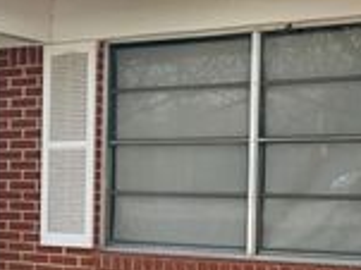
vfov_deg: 17.0
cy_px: 214
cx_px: -124
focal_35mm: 86
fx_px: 896
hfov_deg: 20.5
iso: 64
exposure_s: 1/1263
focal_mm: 5.96
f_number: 1.6
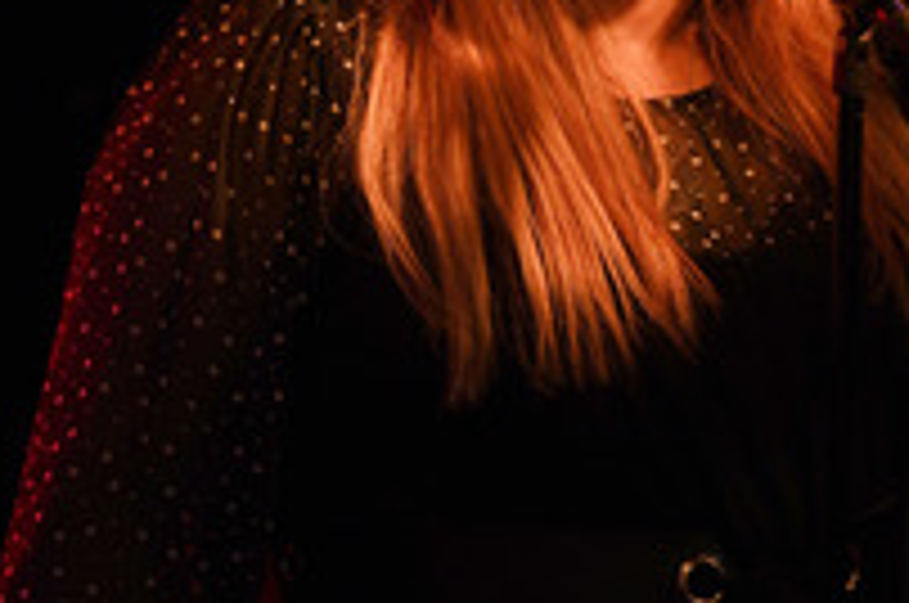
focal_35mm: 357
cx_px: 911
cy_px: 104
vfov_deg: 3.8
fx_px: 9000
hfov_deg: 5.8
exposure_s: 1/250
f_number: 3.2
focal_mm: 160
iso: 2000
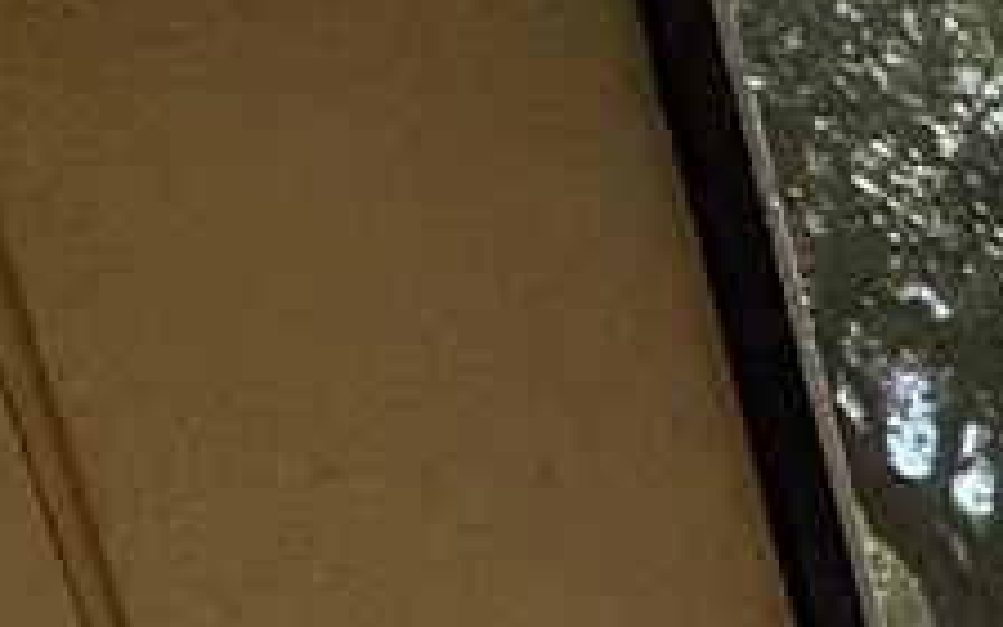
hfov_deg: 10.5
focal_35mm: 106
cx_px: 3251
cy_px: 2172
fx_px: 2898
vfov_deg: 8.8
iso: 64
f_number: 2.2
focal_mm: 2.22
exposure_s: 1/955
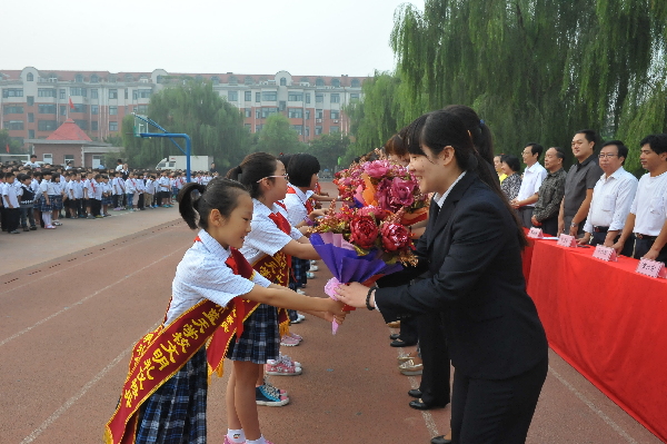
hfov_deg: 65.5
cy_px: 222
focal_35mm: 28
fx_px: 518
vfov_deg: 46.3
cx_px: 334
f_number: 13
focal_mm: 28
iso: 2000
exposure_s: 1/640
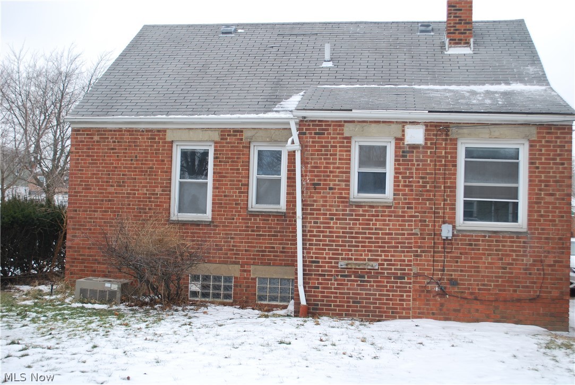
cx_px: 288
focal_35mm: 42
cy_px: 192
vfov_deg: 32.0
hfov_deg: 46.4
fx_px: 671
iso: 100
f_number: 5.6
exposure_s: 1/125
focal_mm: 28
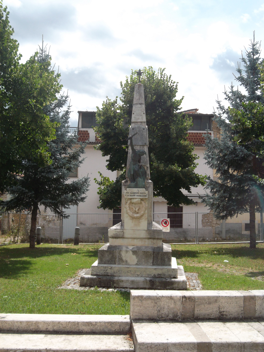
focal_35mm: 44
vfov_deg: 42.9
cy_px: 176
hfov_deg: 32.9
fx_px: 447
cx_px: 132
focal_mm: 7.8
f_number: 4.5
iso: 80
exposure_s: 1/550
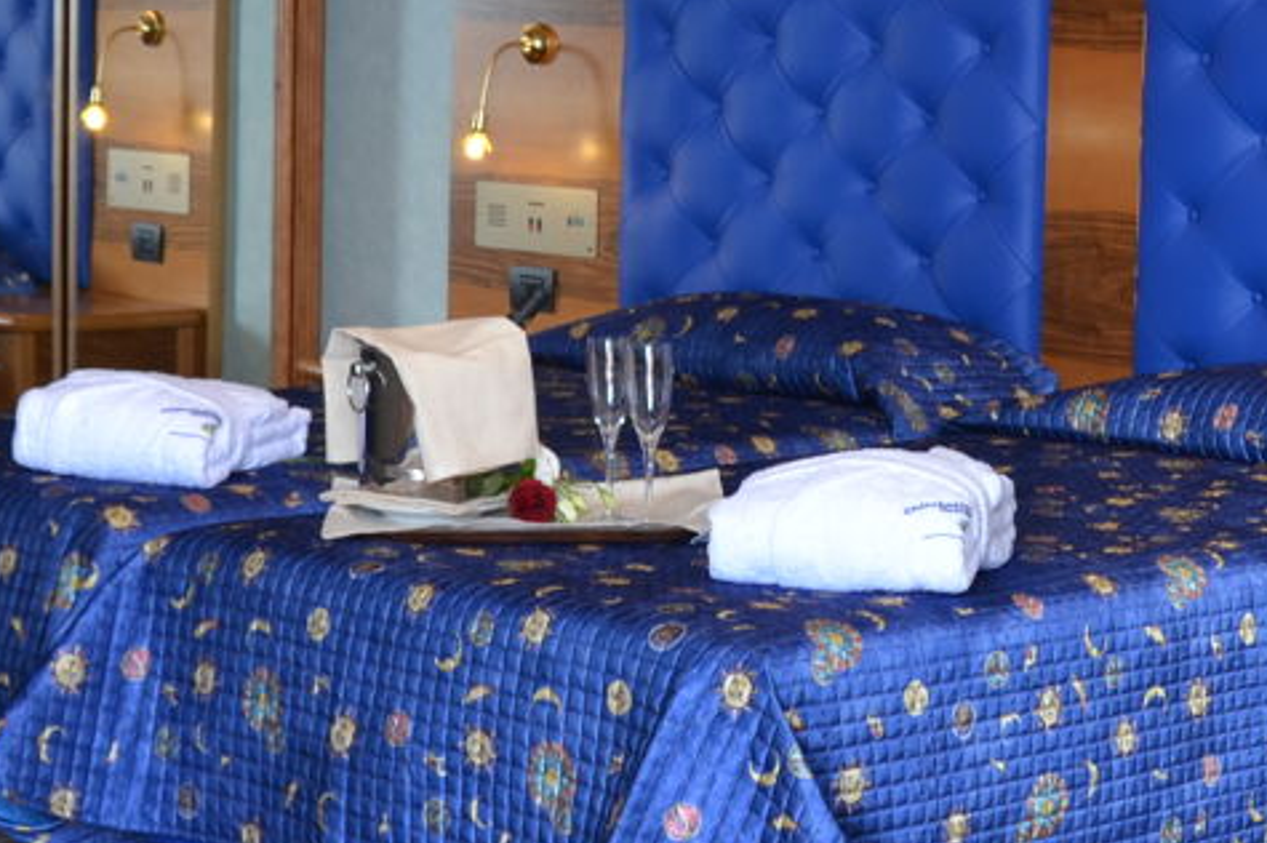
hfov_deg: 22.3
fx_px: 3200
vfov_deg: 15.0
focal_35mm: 91
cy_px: 280
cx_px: 819
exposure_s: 1/20
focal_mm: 18
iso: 125
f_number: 4.5
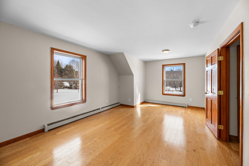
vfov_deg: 81.1
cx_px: 124
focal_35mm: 14
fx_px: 97
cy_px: 83
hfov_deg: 104.3
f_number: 8
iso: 800
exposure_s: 1/80
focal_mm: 14
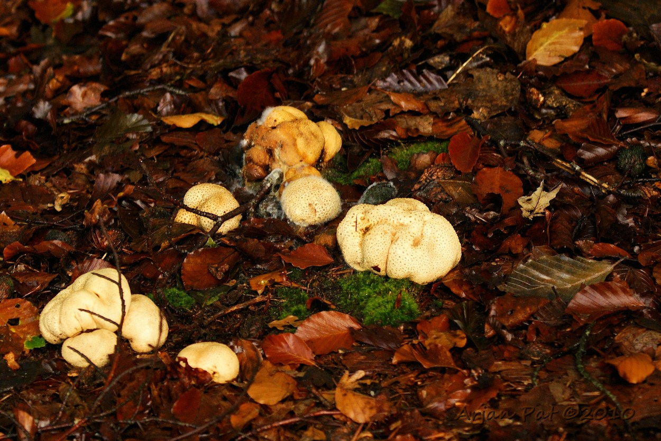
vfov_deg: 9.2
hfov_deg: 13.7
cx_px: 330
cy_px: 220
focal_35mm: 150
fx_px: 2755
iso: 200
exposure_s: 1/40
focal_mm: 100
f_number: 5
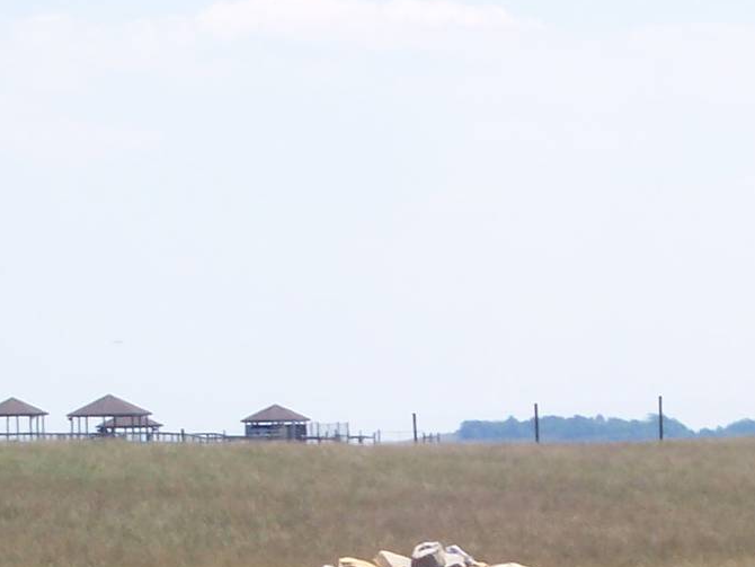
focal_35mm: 265
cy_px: 591
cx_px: 447
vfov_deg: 5.6
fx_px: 5782
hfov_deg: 7.5
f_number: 9.5
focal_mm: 16.8
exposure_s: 1/125
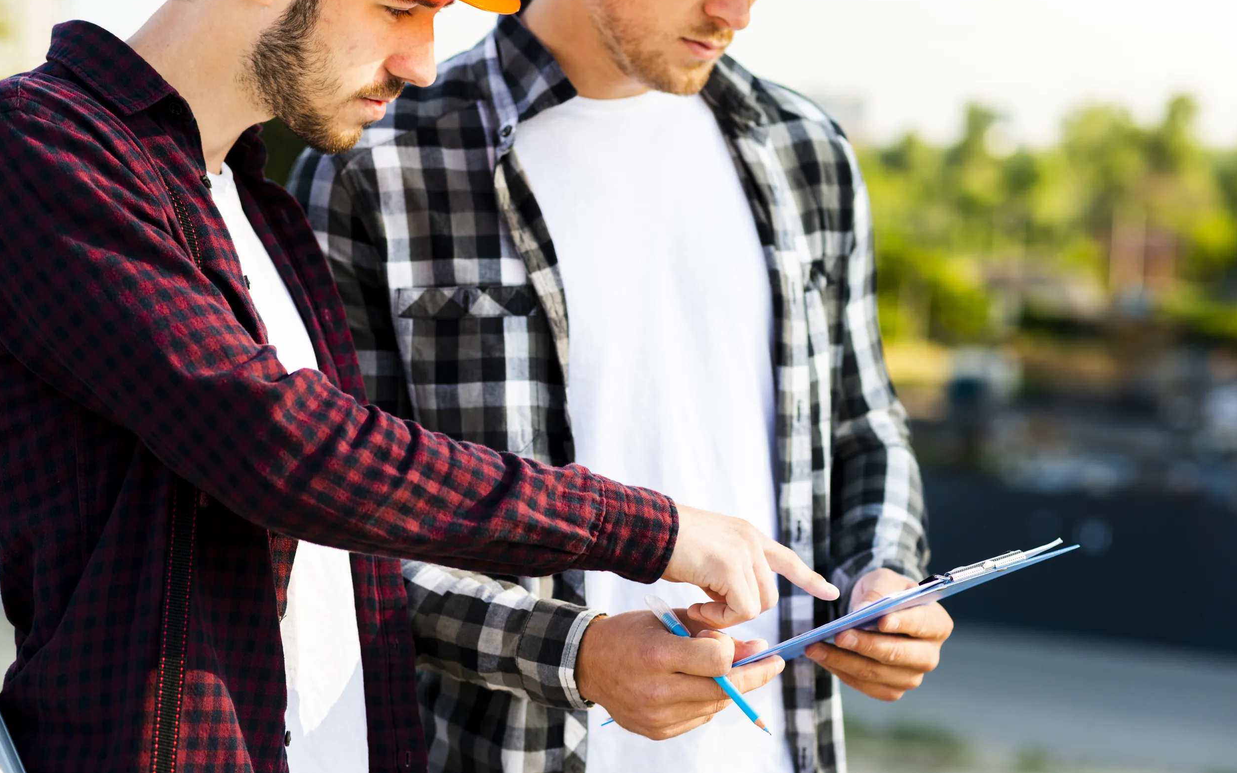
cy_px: 360
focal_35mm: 87
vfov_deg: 15.0
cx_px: 619
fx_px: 2933
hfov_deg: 23.8
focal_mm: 85
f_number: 3.5
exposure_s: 1/320
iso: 250
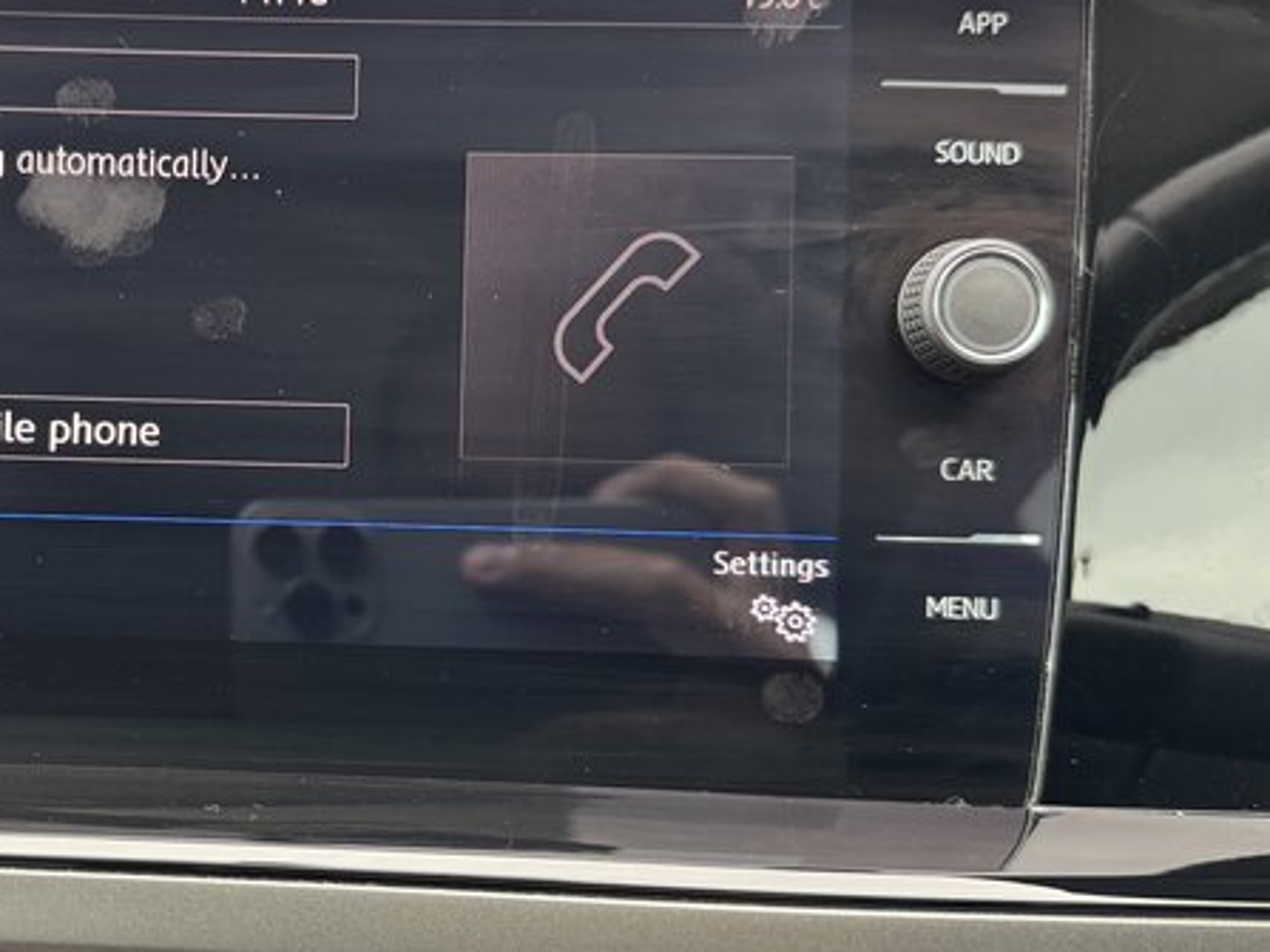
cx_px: 298
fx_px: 1577
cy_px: 469
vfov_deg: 33.6
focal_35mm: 43
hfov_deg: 42.3
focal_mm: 6.76
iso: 200
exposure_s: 1/121
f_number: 1.78
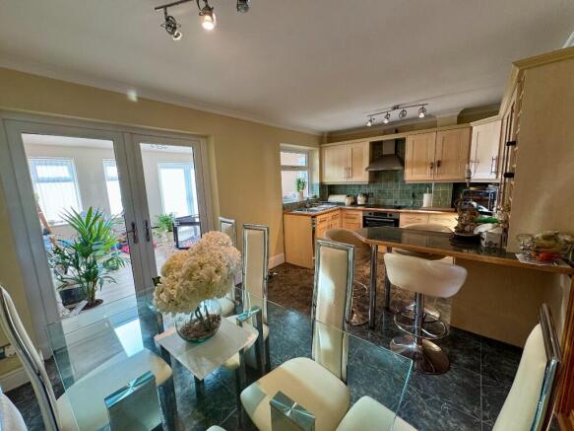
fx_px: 232
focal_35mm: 14
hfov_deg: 102.1
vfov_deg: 85.7
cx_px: 287
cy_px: 216
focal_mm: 2.22
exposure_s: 1/100
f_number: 2.2
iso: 200
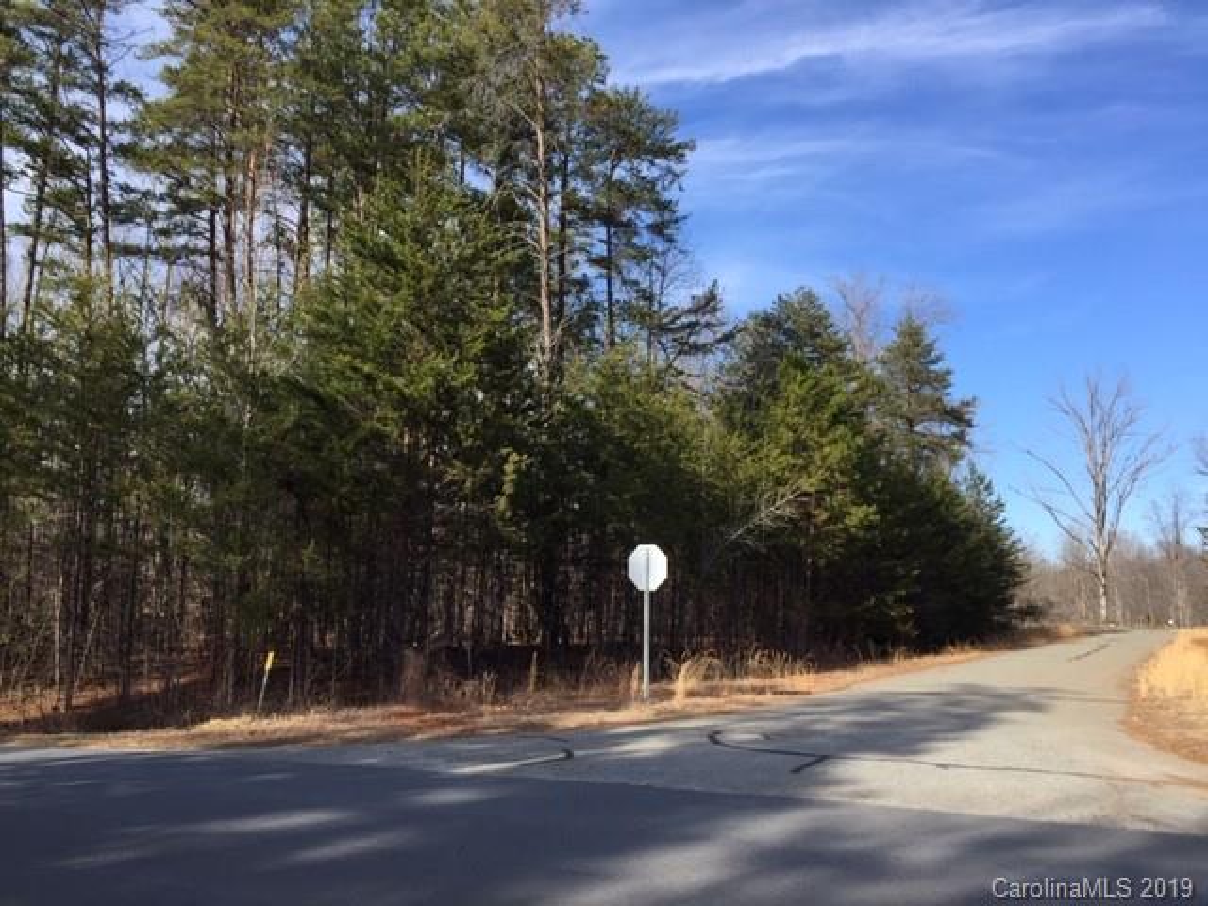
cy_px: 453
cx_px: 604
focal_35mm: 29
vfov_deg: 48.2
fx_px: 1012
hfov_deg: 61.7
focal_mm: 4.15
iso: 32
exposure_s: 1/942
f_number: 2.2
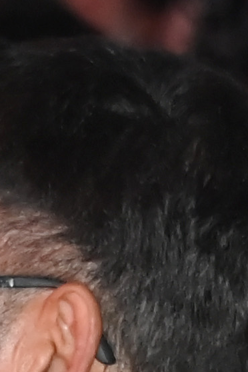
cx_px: -5
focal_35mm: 1347
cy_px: 828
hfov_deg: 1.0
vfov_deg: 1.5
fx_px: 13918
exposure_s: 1/250
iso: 4000
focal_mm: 135
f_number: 6.3
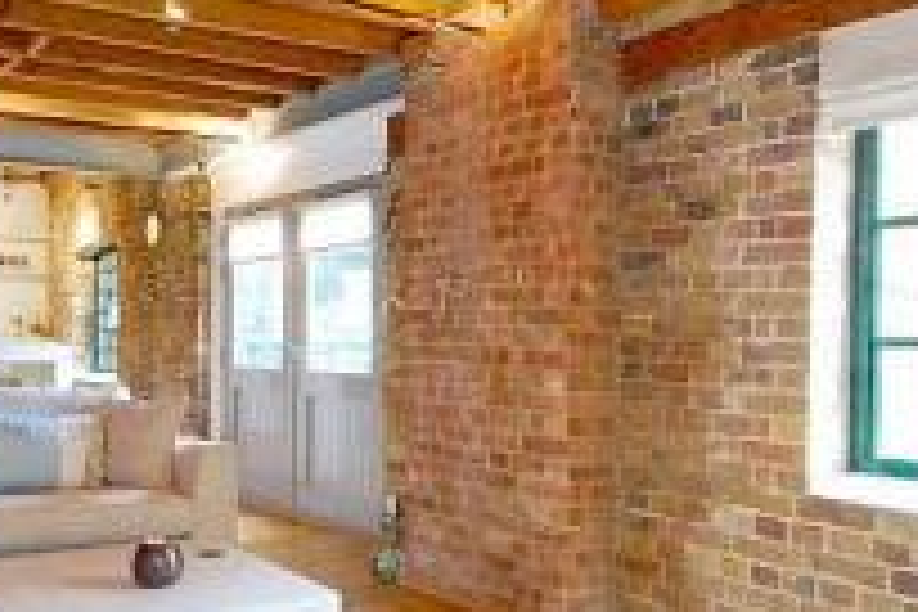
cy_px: 331
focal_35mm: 35
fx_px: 892
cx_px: 284
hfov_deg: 53.0
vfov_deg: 37.8
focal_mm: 10
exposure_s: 1/3
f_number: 8
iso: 320
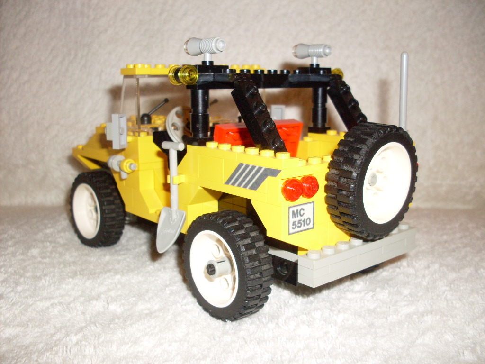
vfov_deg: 37.7
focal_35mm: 38
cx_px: 242
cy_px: 182
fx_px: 532
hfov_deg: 49.0
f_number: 2.8
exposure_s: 1/45
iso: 100
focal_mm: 6.3
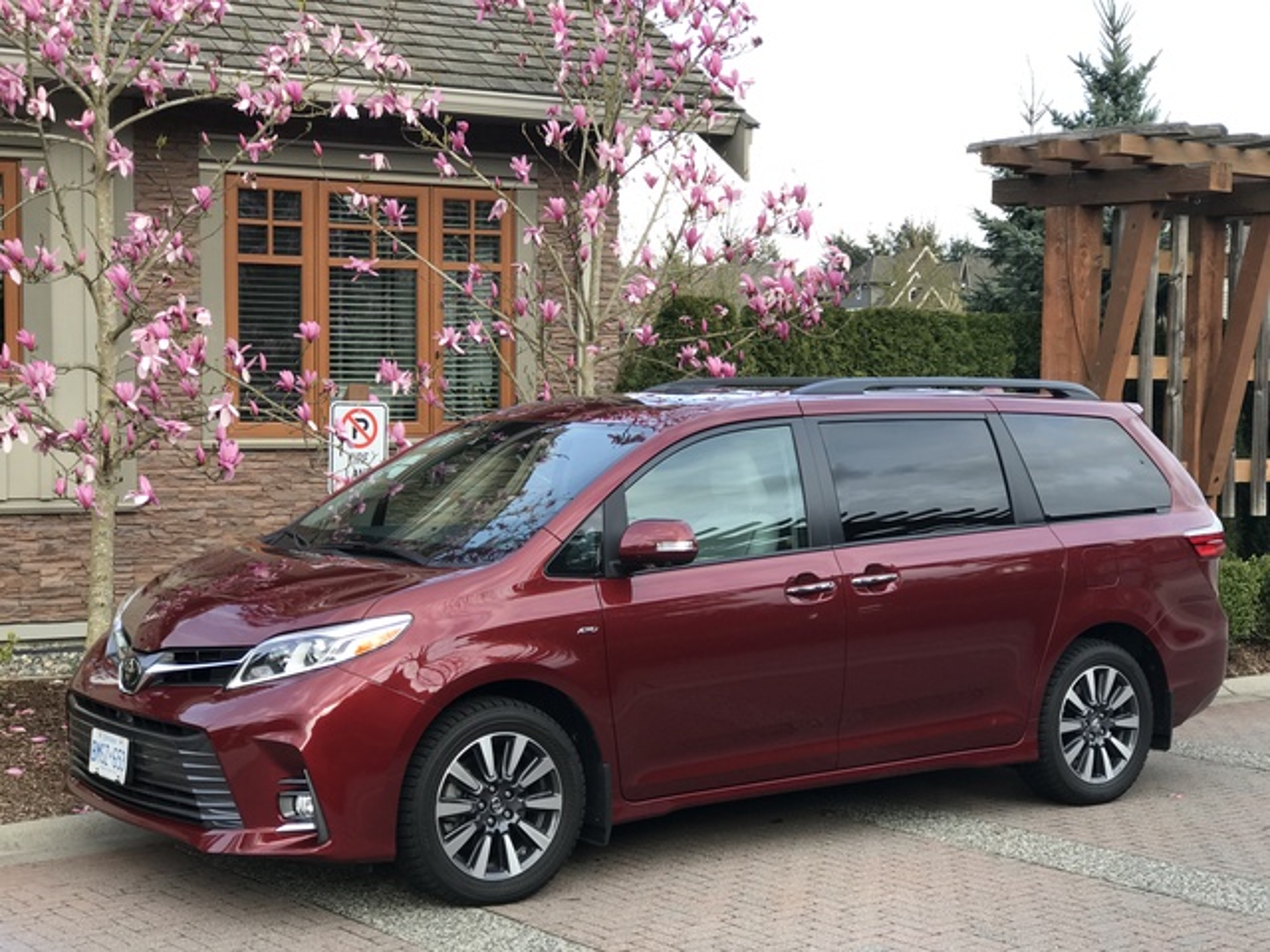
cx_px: 635
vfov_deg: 25.7
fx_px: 2091
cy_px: 476
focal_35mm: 57
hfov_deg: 33.8
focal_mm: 6.6
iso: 20
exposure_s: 1/147
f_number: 2.8
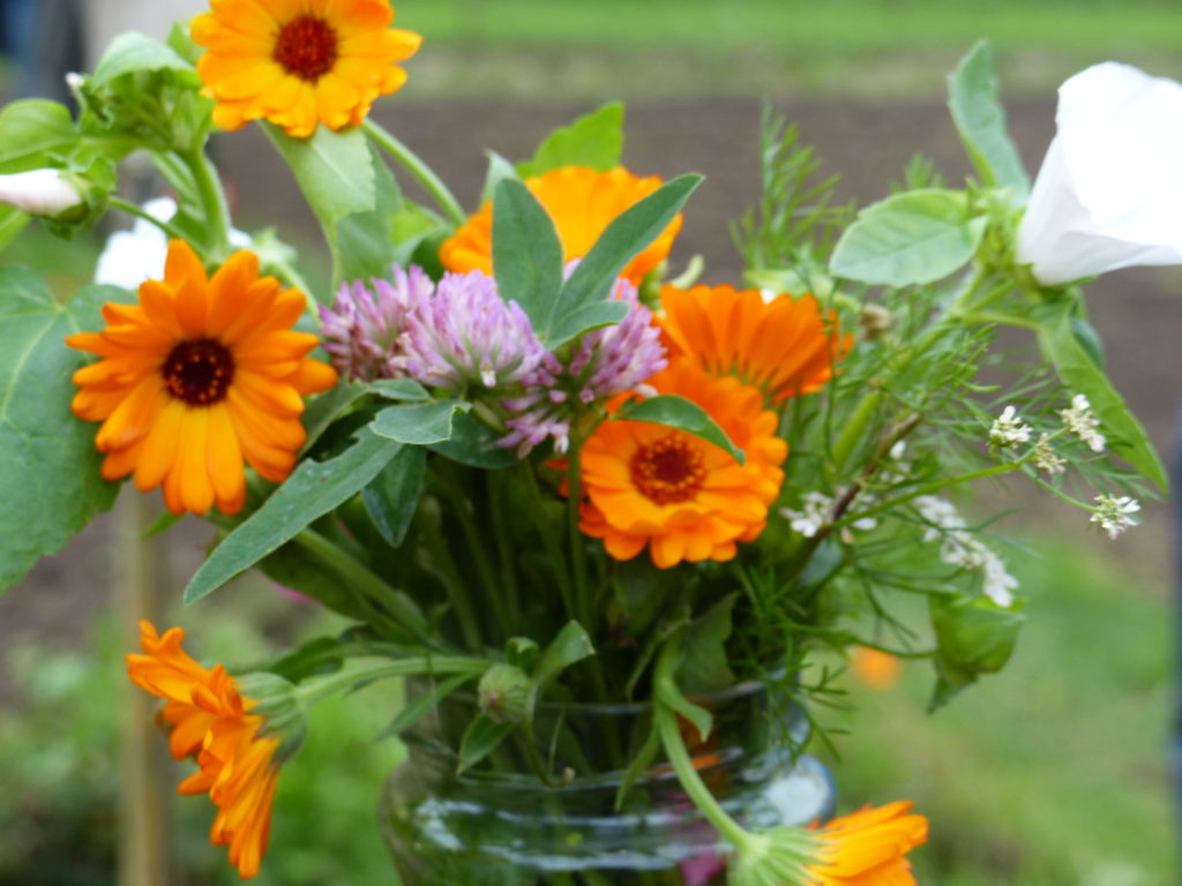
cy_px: 443
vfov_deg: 17.8
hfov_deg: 23.6
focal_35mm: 83
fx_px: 2834
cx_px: 591
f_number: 3.2
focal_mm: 15
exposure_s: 1/100
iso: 100
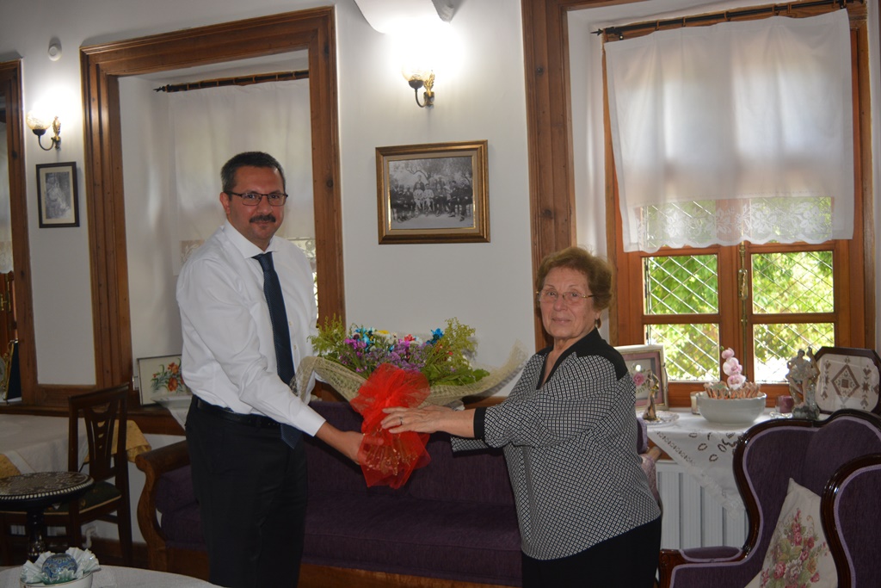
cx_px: 440
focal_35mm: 39
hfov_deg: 49.5
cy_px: 294
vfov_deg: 34.2
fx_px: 954
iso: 400
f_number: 4
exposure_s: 1/80
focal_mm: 26
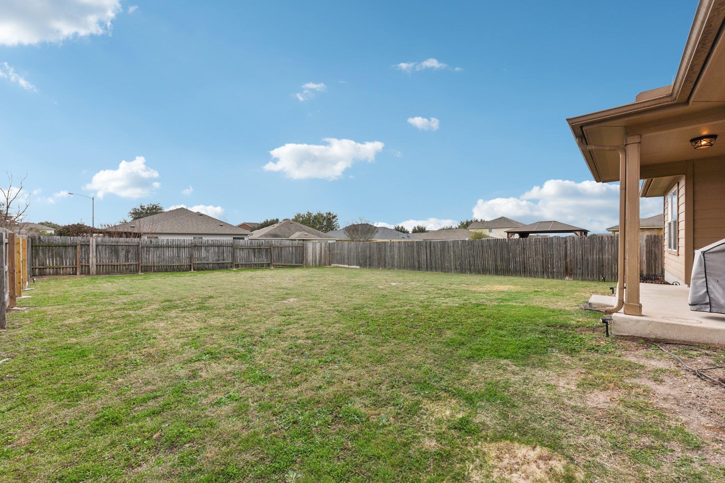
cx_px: 362
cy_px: 242
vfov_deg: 81.2
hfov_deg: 104.3
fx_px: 282
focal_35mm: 14
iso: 100
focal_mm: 14
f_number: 8
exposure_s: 1/320
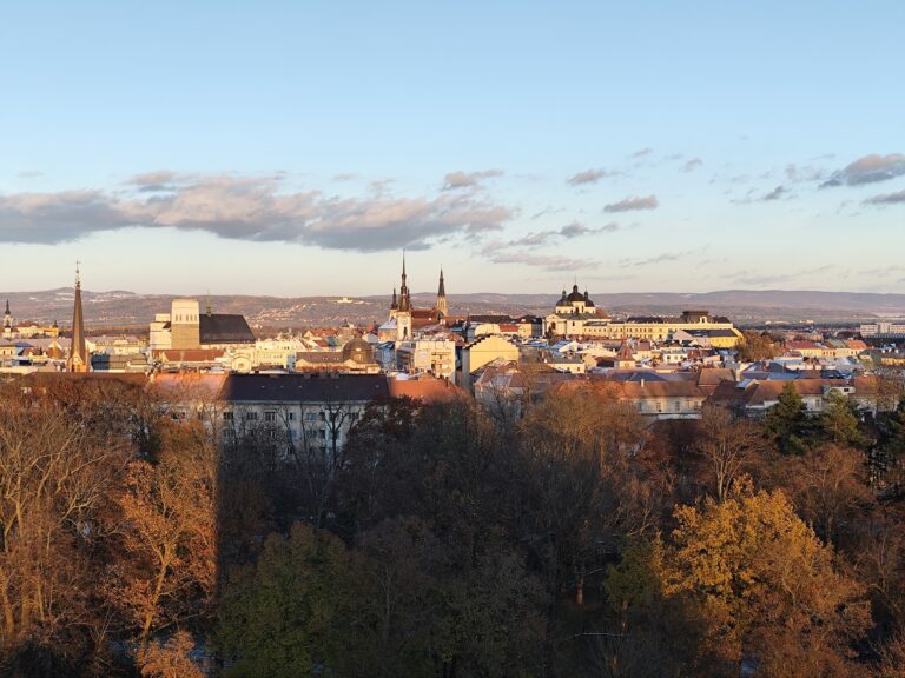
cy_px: 339
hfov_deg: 41.2
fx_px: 1203
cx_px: 452
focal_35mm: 46
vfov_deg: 31.5
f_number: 1.65
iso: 50
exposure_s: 1/199
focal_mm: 6.19
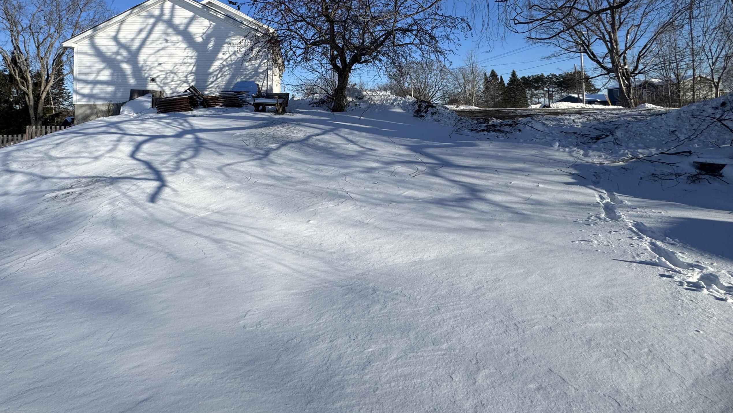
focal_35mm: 18
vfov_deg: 57.6
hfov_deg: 91.8
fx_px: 350
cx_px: 304
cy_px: 98
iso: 50
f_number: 2.2
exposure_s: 1/2494
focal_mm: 2.22
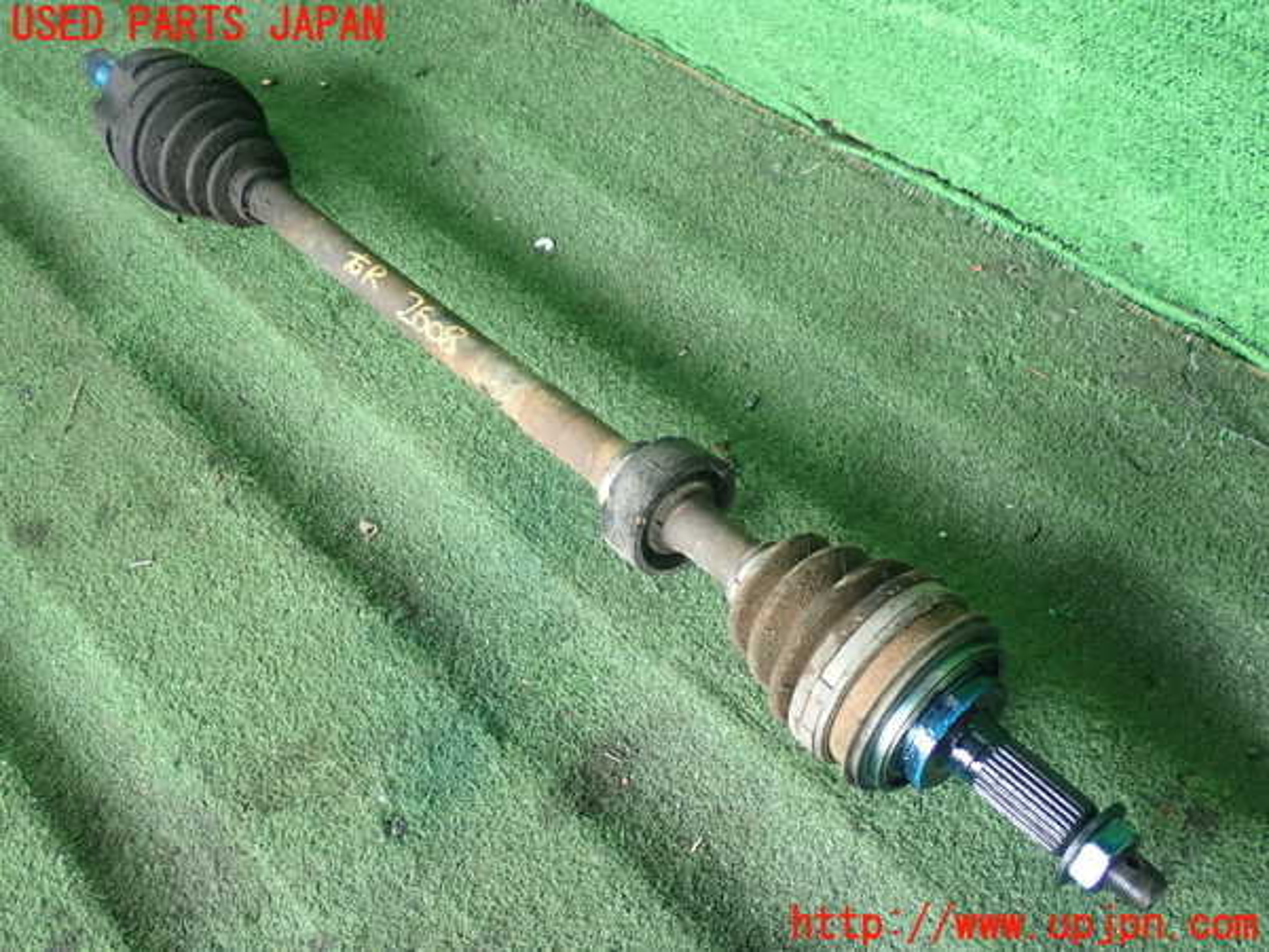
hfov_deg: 43.9
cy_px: 476
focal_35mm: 43
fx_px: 1576
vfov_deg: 33.6
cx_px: 634
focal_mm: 7.86
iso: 320
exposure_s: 1/40
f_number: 2.9
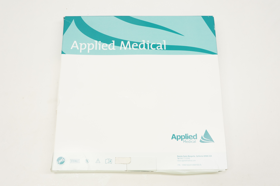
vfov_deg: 35.4
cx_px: 140
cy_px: 93
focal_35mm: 38
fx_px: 291
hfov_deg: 51.3
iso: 800
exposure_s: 1/100
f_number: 7.1
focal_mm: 25
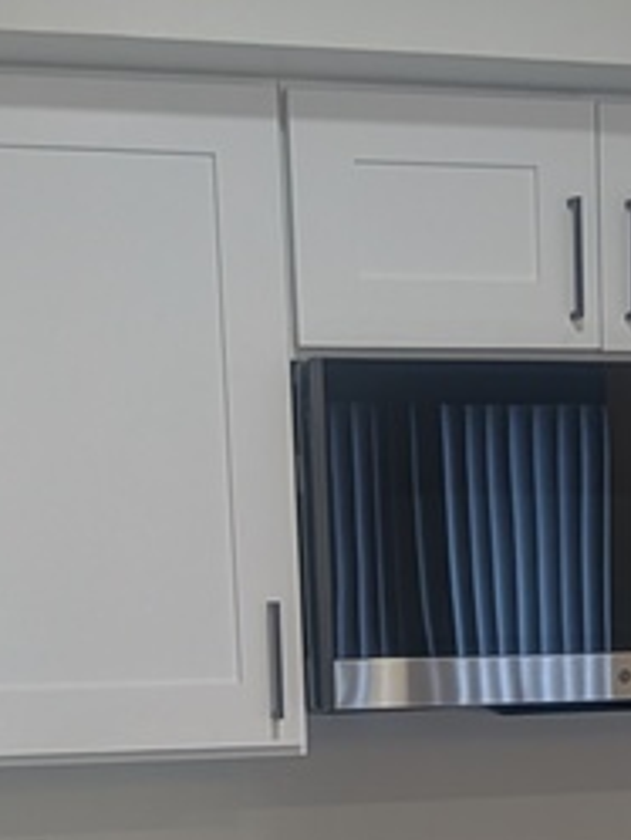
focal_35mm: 104
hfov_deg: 14.2
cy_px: 1063
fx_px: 2526
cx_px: 520
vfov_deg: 17.8
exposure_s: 1/60
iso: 53
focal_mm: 4.53
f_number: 1.7
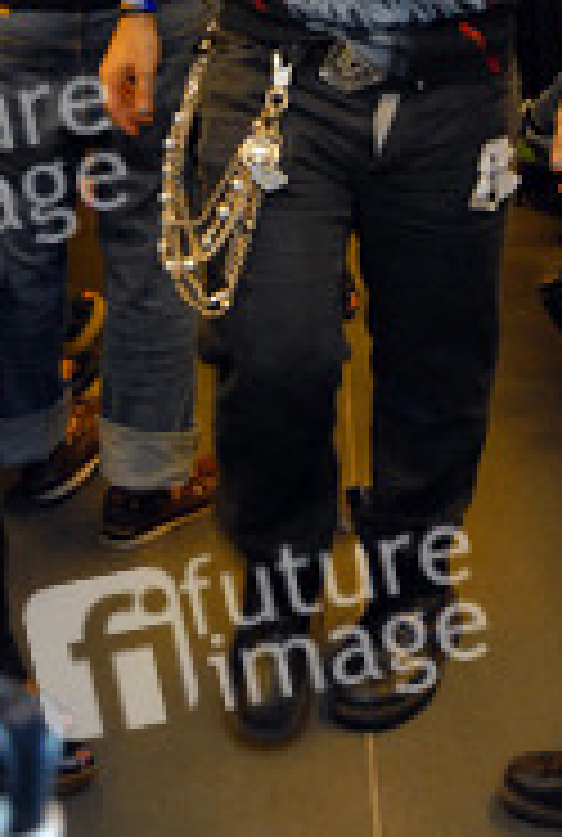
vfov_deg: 19.1
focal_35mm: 103
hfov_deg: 13.3
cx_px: 391
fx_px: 2398
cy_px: -40
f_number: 3.5
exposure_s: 1/50
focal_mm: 32
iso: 400
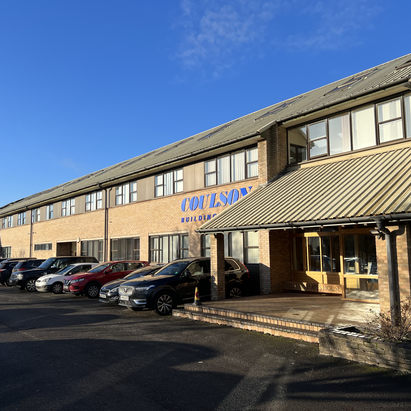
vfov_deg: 52.5
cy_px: 204
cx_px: 206
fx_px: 416
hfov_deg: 52.5
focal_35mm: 31
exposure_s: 1/3356
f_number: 1.5
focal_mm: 5.7
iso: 50
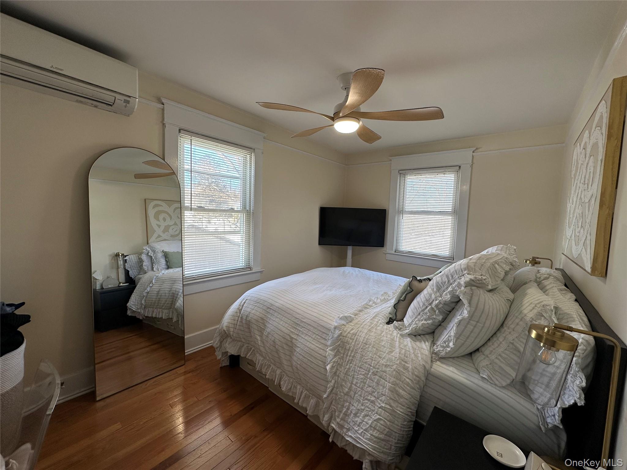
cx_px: 314
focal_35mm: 14
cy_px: 235
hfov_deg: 102.1
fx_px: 254
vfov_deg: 85.7
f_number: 2.2
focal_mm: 2.22
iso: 50
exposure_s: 1/120
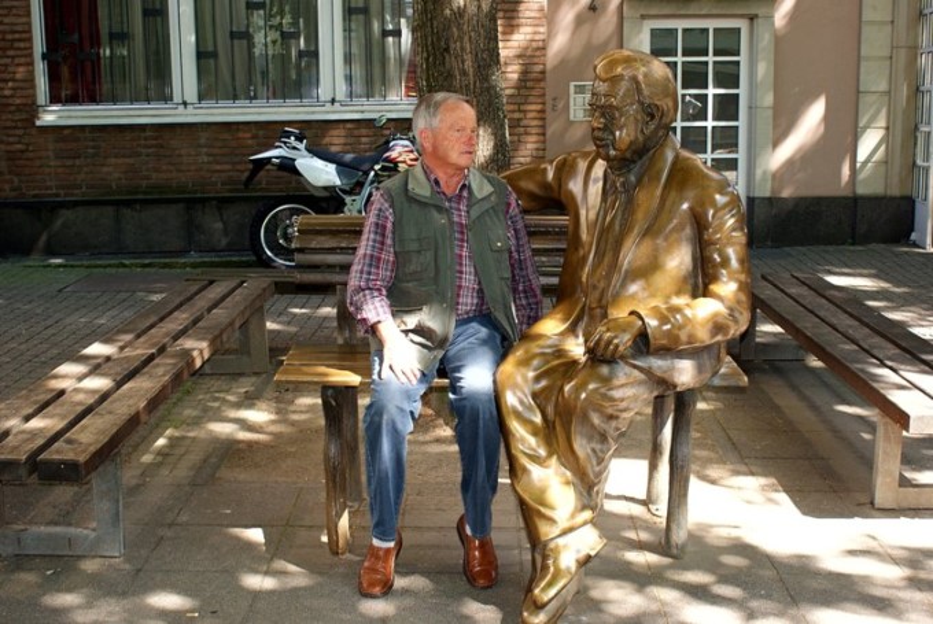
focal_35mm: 45
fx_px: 1167
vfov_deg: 29.9
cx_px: 466
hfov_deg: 43.6
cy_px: 312
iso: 160
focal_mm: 30
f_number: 5
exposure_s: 1/80
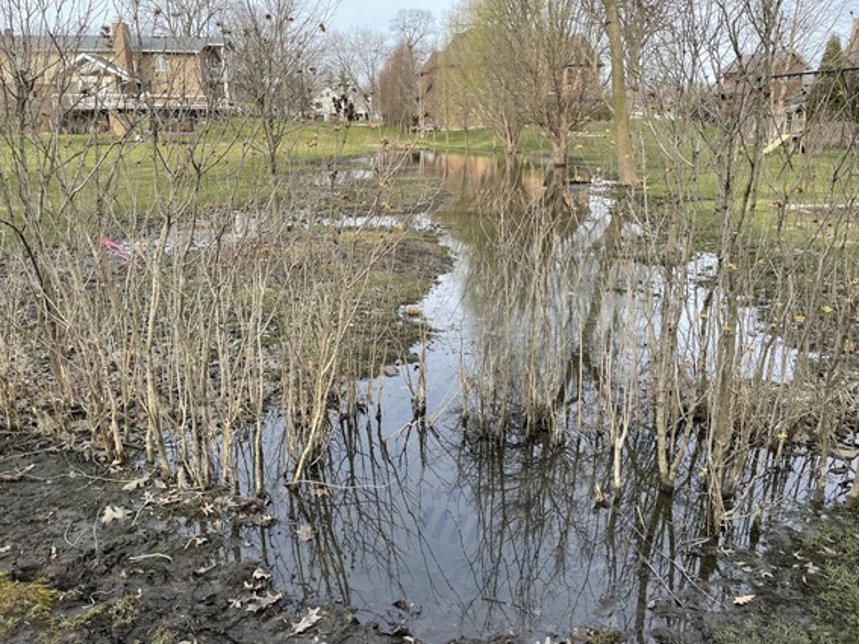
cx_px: 430
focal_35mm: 26
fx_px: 645
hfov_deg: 67.3
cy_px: 322
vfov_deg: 53.0
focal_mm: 4.2
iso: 32
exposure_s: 1/615
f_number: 1.6
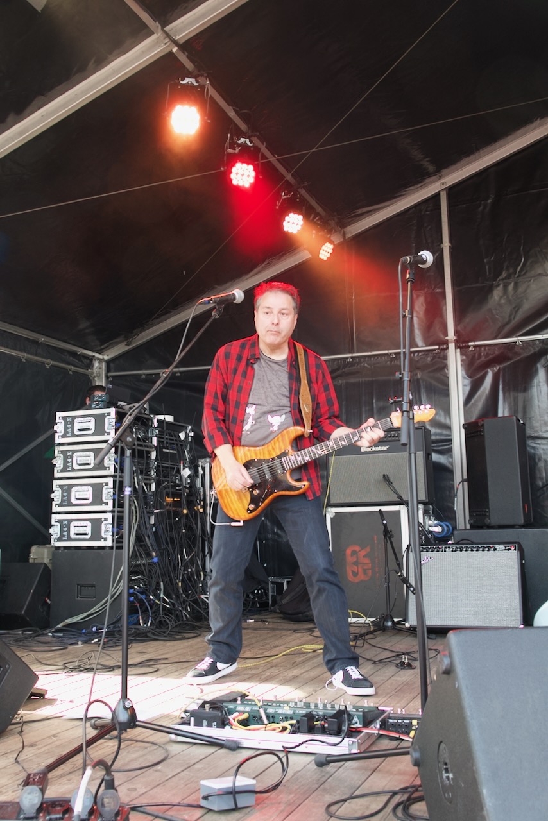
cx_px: 274
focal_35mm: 34
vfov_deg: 55.8
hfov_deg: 38.9
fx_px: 776
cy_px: 410
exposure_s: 1/250
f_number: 2.8
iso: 500
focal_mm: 12.33
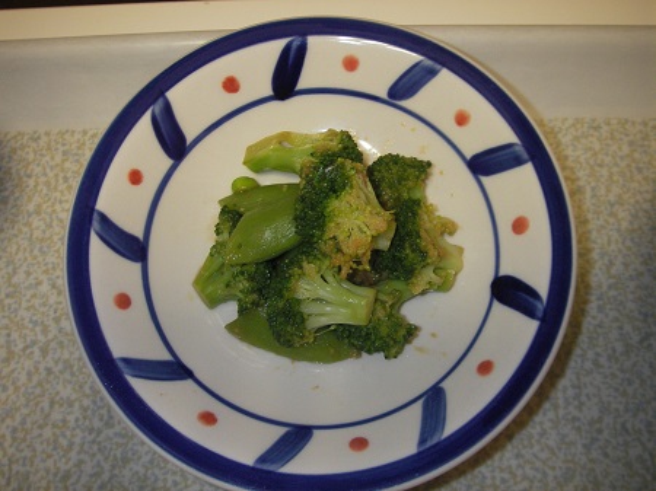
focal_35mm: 38
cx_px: 328
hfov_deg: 49.0
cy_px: 246
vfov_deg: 37.7
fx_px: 720
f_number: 3.3
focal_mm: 6.3
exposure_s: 1/30
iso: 100
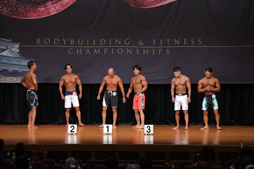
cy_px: 84
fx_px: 952
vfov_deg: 10.2
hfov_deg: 15.2
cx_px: 127
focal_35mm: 135
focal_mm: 90
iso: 5000
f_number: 5.6
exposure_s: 1/400
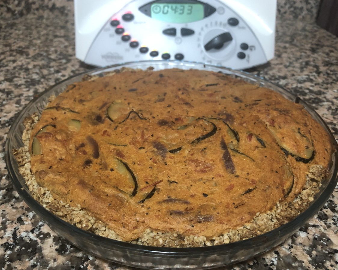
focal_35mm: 31
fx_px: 310
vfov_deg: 47.1
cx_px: 168
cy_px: 137
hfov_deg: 57.2
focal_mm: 3.99
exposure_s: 1/9
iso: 100
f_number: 1.8
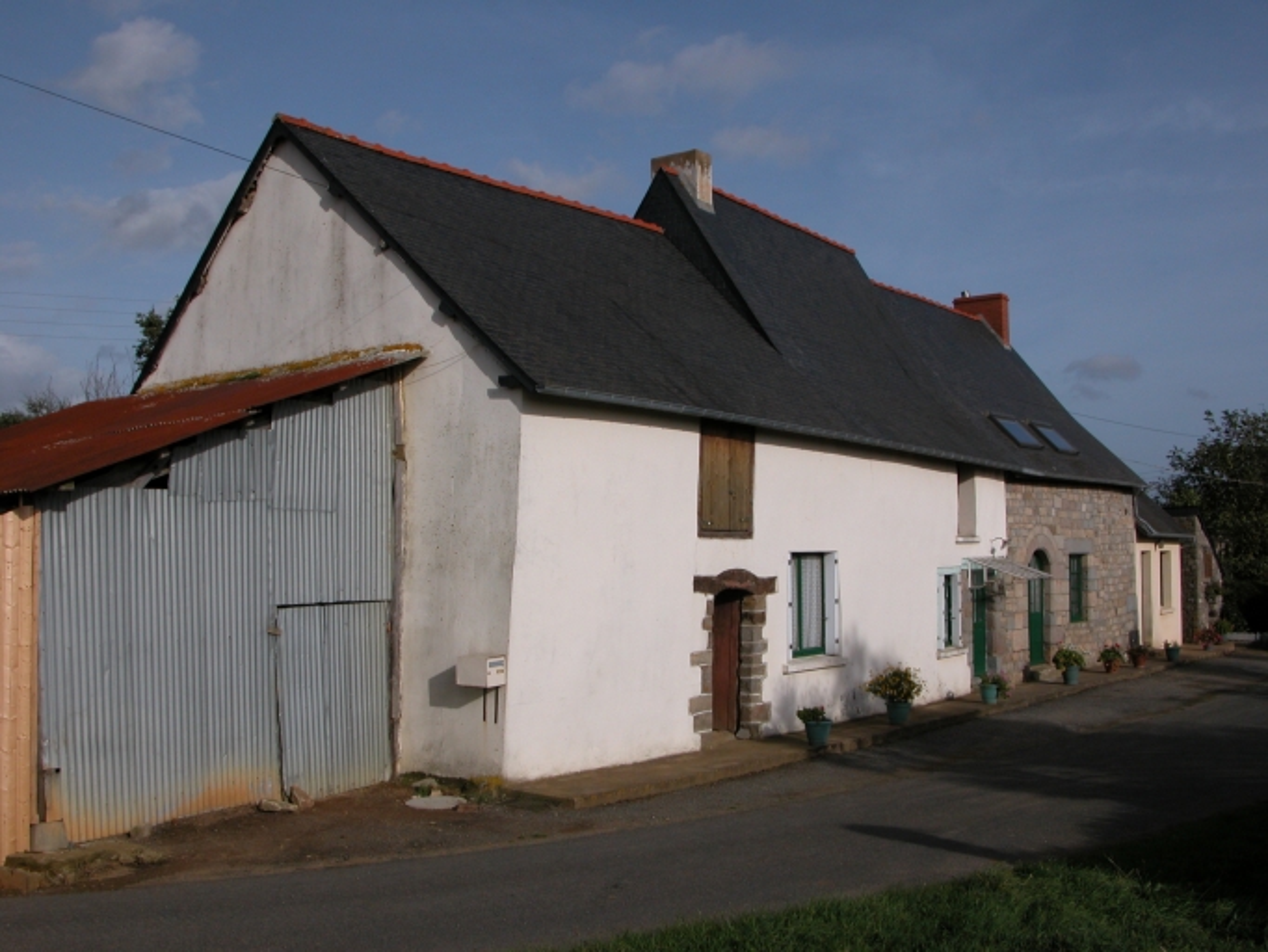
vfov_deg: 40.7
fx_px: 1283
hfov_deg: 52.6
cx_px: 634
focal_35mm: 35
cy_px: 476
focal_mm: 8.9
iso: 100
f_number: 8
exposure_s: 1/596
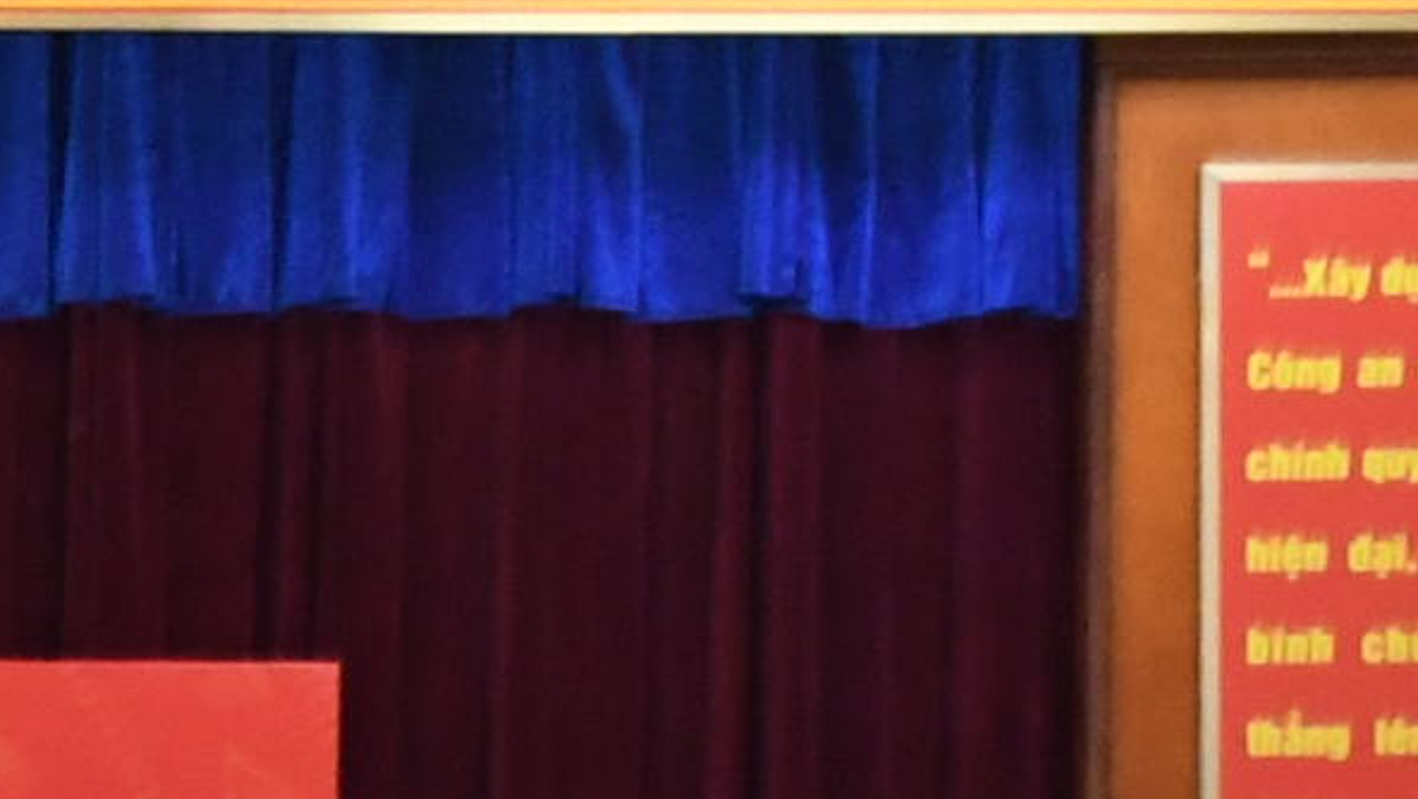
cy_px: 1880
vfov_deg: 4.0
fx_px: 11234
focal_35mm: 299
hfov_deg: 6.5
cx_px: -2939
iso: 2500
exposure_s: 1/200
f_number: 4
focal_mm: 27
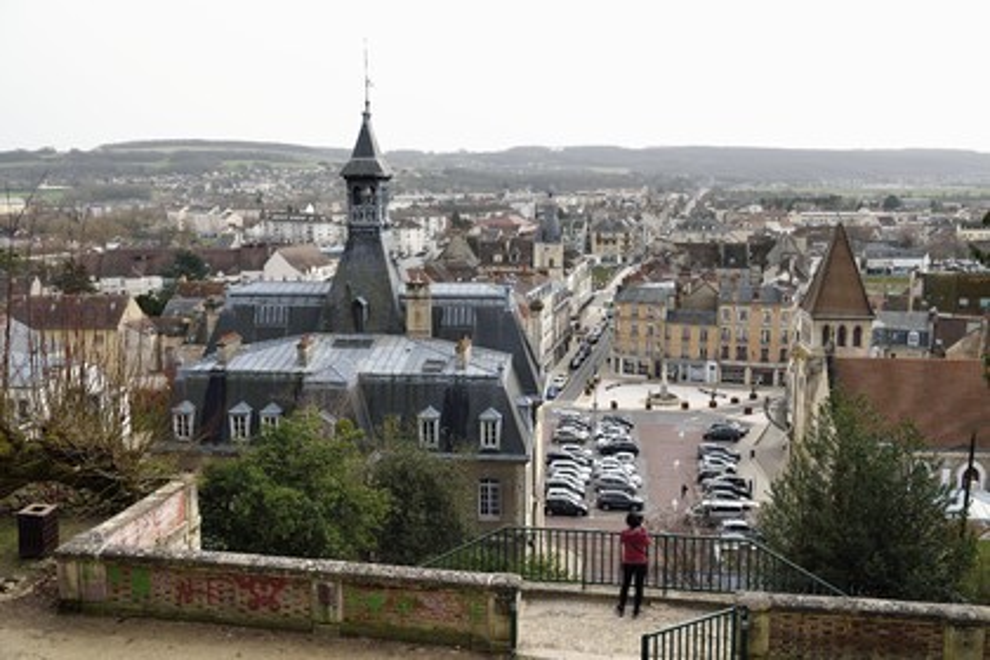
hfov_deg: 55.8
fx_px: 935
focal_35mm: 34
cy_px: 330
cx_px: 495
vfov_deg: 38.9
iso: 200
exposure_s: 1/200
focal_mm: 34
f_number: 9
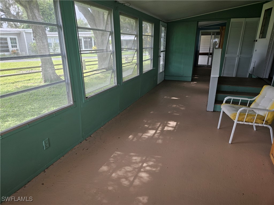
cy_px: 102
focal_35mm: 23
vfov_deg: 58.9
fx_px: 182
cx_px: 137
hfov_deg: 73.9
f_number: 1.8
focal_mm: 5.4
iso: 32
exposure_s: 1/120
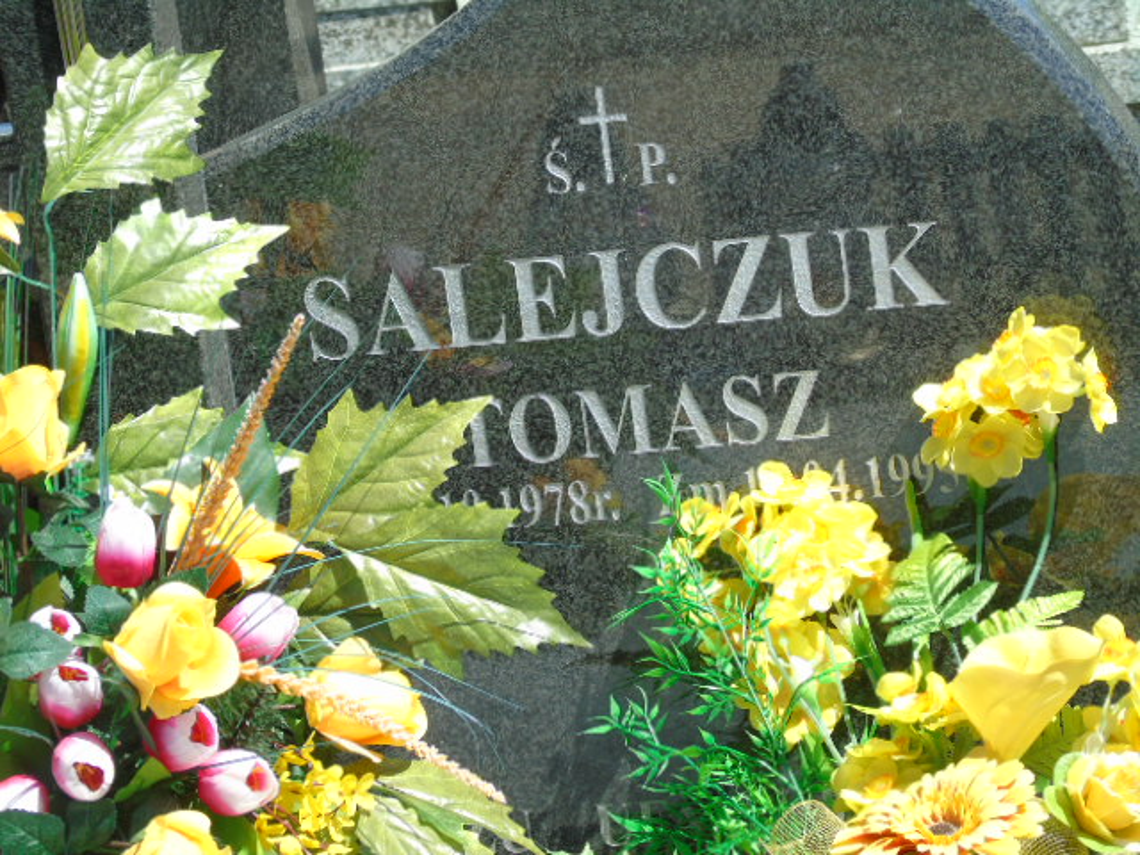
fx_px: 5335
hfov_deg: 12.2
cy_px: 428
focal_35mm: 162
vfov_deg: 9.2
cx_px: 570
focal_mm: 29
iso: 80
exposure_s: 1/250
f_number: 4.9
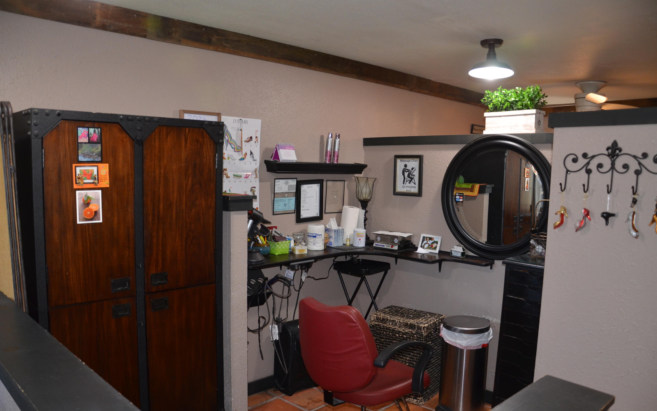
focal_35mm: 28
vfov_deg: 44.5
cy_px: 216
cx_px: 325
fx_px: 501
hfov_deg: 66.5
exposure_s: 1/60
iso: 450
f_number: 3.5
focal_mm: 18
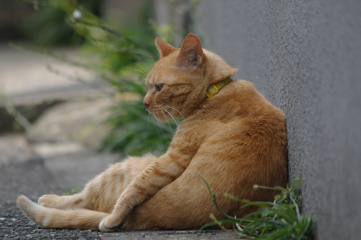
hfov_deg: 2.8
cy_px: 120
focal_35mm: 750
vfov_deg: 1.8
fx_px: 7512
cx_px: 180
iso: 800
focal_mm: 500
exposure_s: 1/640
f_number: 6.3
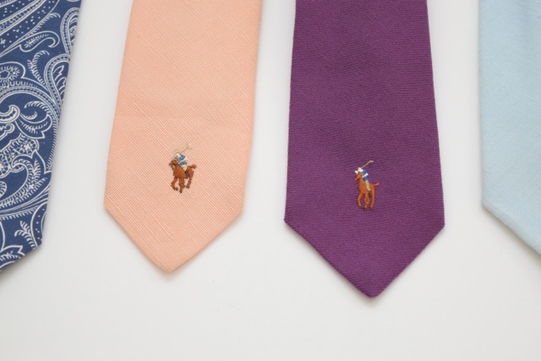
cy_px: 180
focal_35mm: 82
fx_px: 1240
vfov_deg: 16.6
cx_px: 270
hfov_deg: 24.6
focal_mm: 55
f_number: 5.6
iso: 1600
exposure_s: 1/125
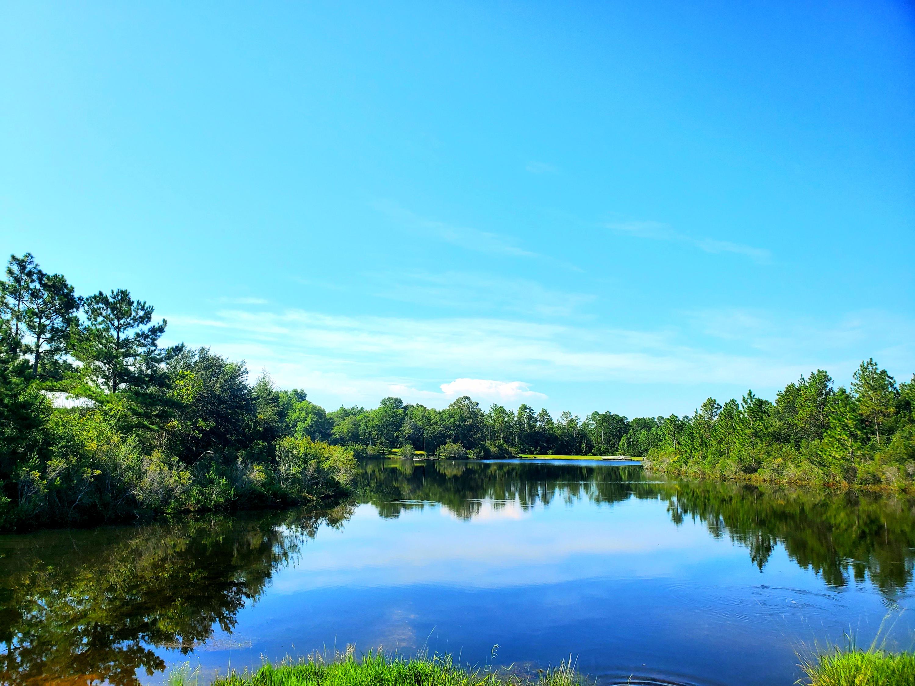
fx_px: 687
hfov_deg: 67.3
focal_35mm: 26
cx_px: 458
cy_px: 343
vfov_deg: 53.1
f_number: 2.4
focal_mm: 4.3
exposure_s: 1/1361
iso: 50
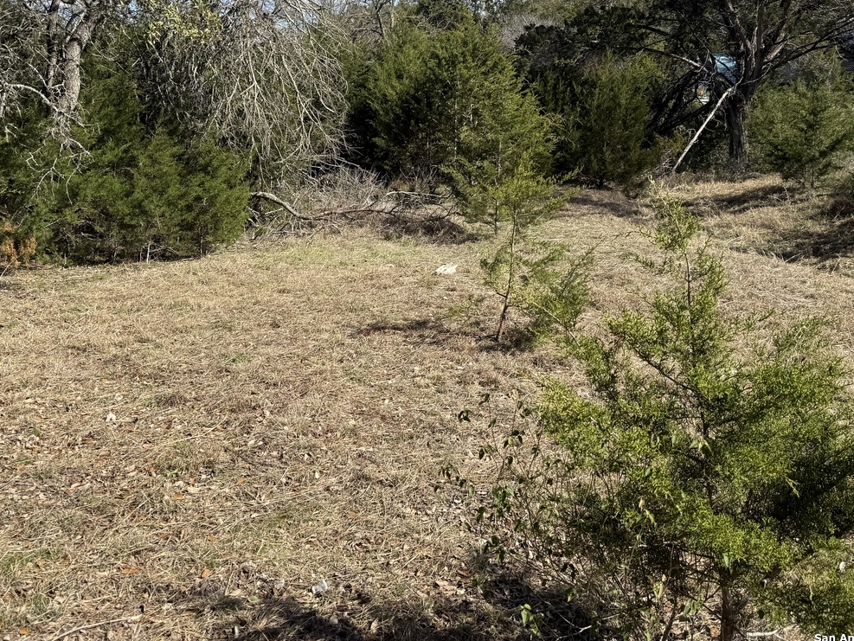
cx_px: 379
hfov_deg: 52.5
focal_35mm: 35
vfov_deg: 39.8
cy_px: 178
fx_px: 864
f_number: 1.78
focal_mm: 6.76
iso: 80
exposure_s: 1/3145
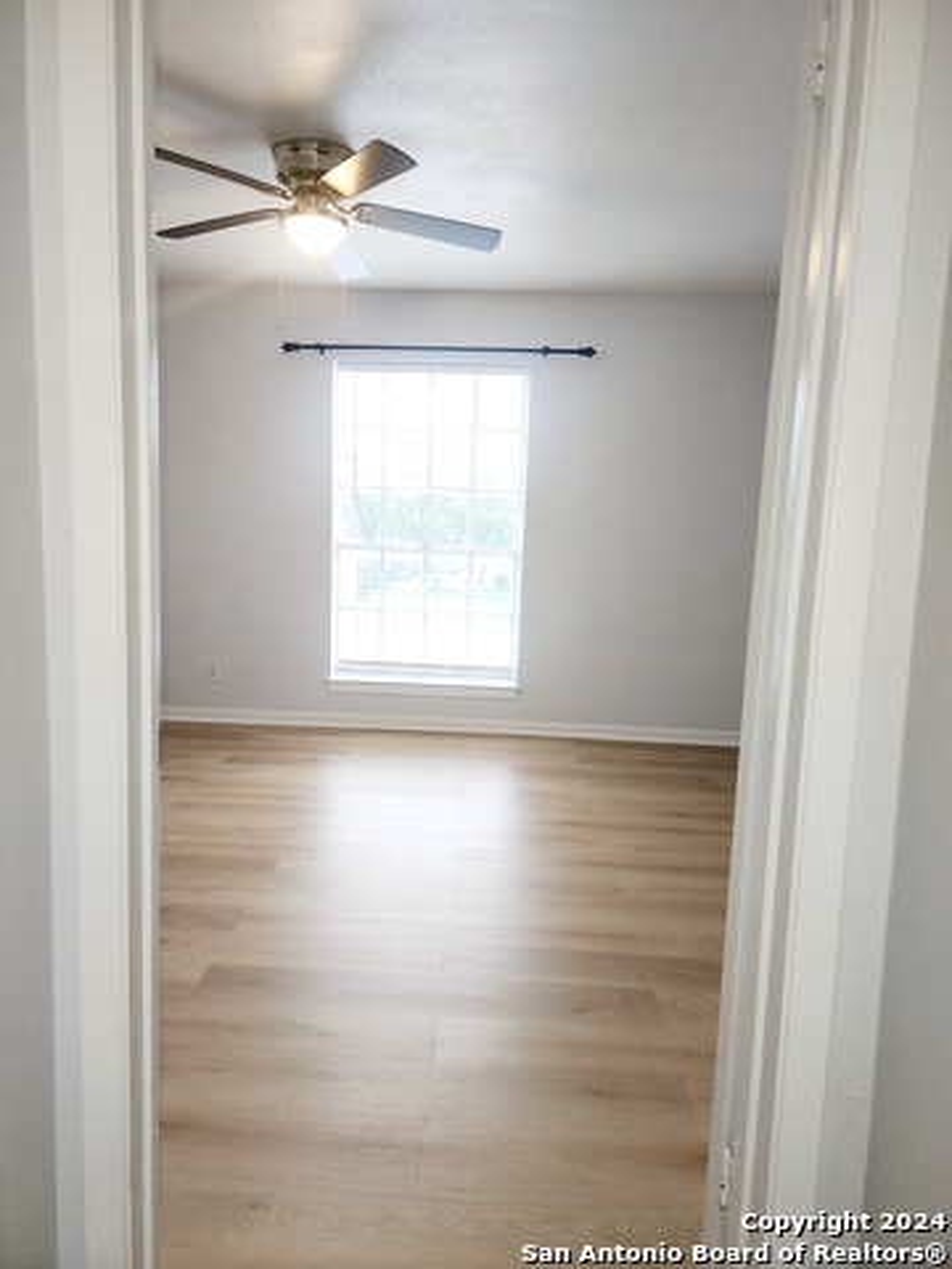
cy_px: 634
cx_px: 476
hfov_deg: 58.9
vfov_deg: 73.9
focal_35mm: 23
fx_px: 843
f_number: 1.8
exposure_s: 1/60.2
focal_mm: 6.4
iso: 100
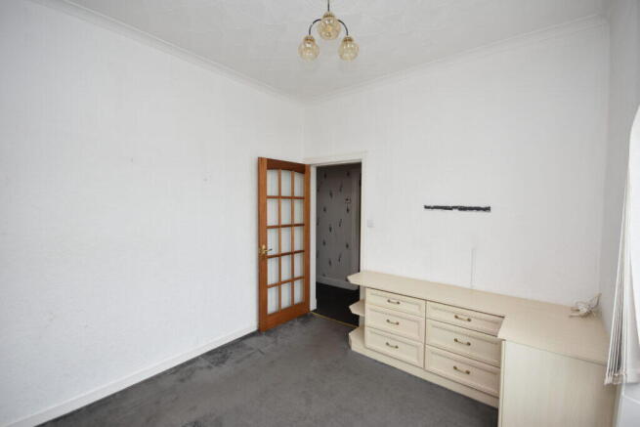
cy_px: 214
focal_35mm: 15
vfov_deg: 77.4
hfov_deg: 100.4
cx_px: 320
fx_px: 267
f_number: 5.6
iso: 400
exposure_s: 1/125
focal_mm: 10
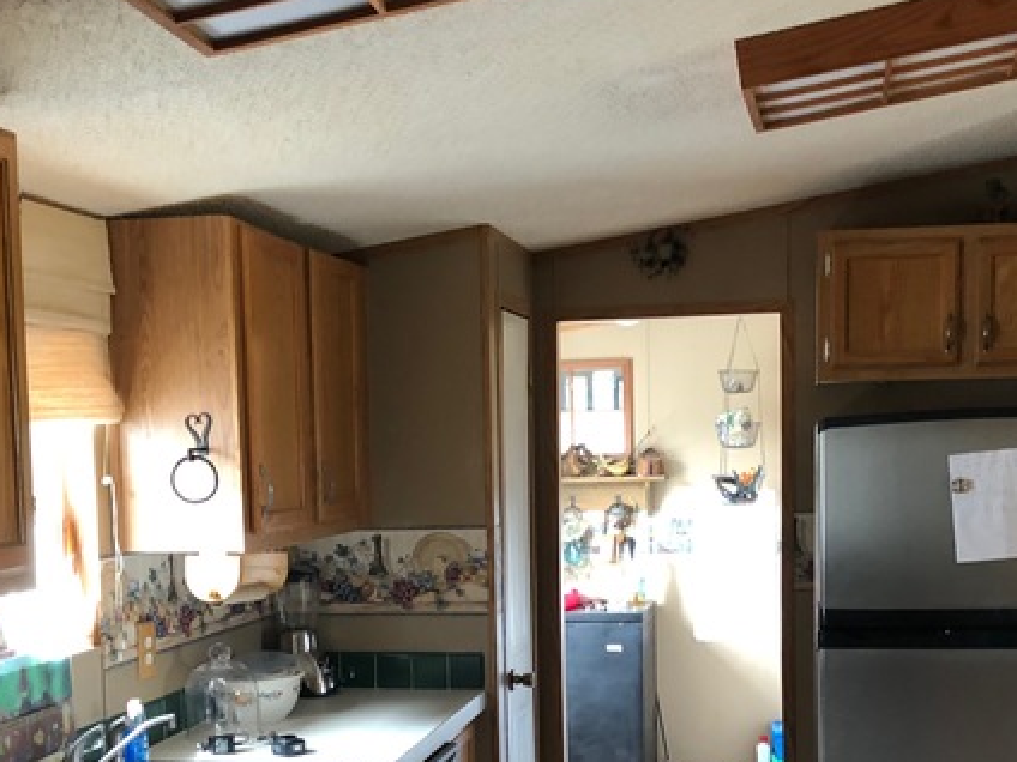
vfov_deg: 27.9
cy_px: 625
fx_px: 1498
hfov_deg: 37.5
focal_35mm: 51
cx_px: 510
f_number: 1.8
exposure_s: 1/15
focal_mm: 3.99
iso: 50
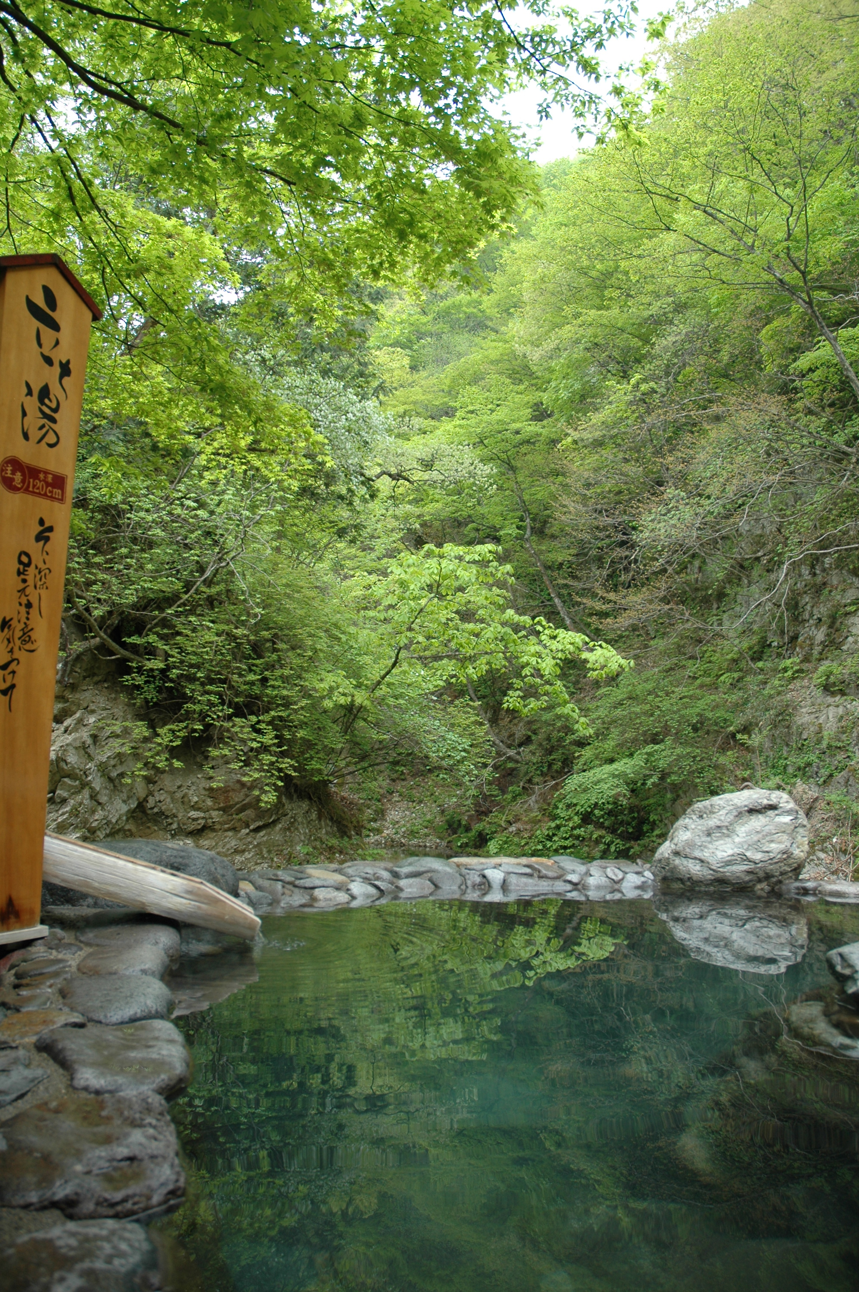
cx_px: 430
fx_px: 968
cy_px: 646
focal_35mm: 27
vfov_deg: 67.4
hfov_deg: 47.8
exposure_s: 1/100
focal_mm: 18
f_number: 4
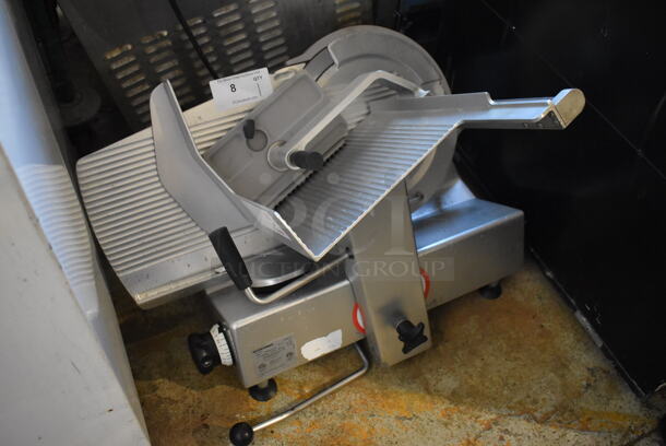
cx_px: 333
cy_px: 223
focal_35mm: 33
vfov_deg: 40.1
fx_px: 611
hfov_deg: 57.2
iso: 4000
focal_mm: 22
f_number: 3.8
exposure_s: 1/125
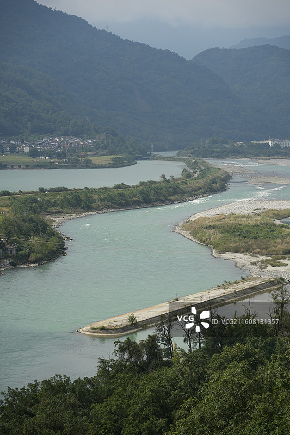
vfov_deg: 19.1
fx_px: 1297
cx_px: 145
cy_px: 218
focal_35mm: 107
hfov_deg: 12.8
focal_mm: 107.3
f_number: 8
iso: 100
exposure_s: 1/320
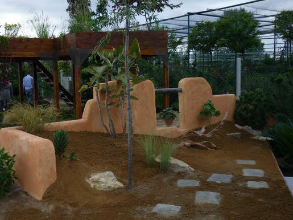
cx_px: 113
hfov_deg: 45.5
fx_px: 347
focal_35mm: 41
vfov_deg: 35.1
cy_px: 108
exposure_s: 1/125
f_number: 2.8
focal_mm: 5.5
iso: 80
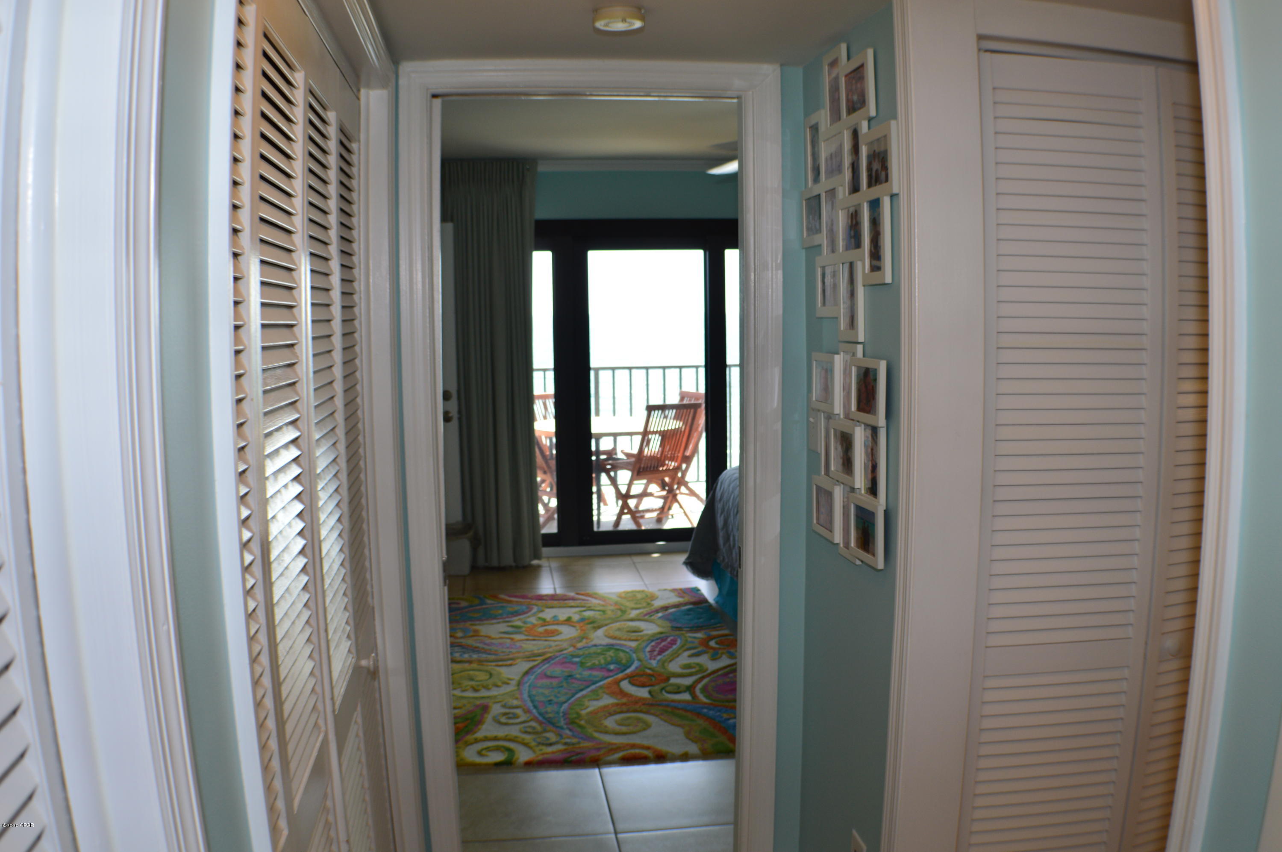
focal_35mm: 44
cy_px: 426
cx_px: 641
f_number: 4.5
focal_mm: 29
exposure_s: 1/50
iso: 100
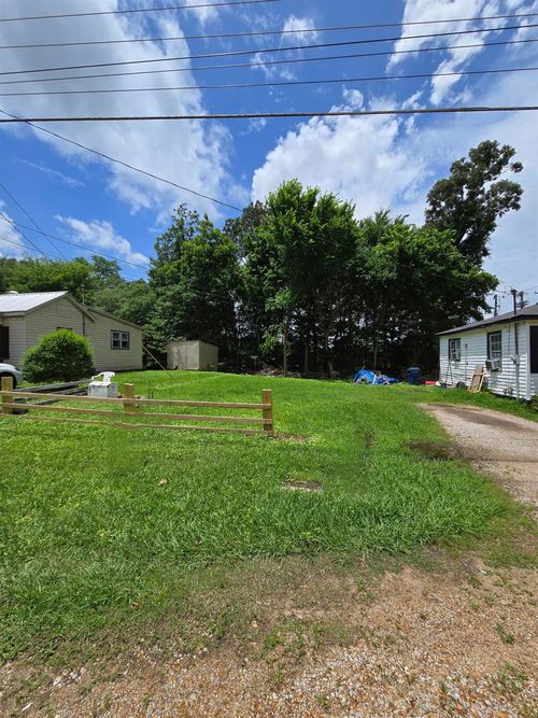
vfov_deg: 106.2
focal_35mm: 13
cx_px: 269
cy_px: 359
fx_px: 269
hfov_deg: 89.9
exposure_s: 1/3569
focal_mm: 2.2
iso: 50
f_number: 2.2
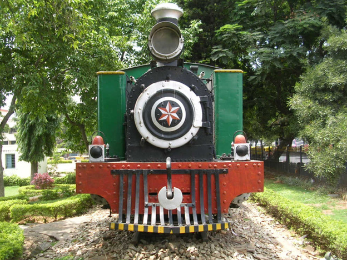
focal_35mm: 39
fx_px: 391
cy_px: 127
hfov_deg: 47.9
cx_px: 170
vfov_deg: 36.8
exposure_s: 1/228
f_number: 2.8
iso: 50
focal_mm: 5.8
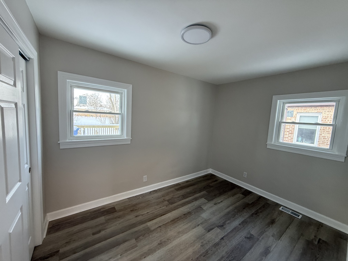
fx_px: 141
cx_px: 174
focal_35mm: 14
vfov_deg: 85.7
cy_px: 130
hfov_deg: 102.1
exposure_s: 1/99
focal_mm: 2.22
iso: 320
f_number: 2.2
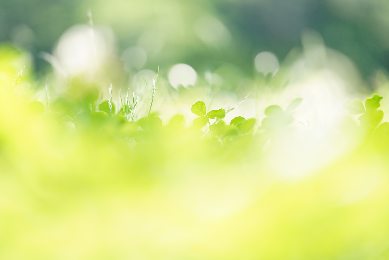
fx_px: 1189
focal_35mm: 110
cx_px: 194
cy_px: 130
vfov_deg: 12.5
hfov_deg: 18.6
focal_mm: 110
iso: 100
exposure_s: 1/200
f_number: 2.5
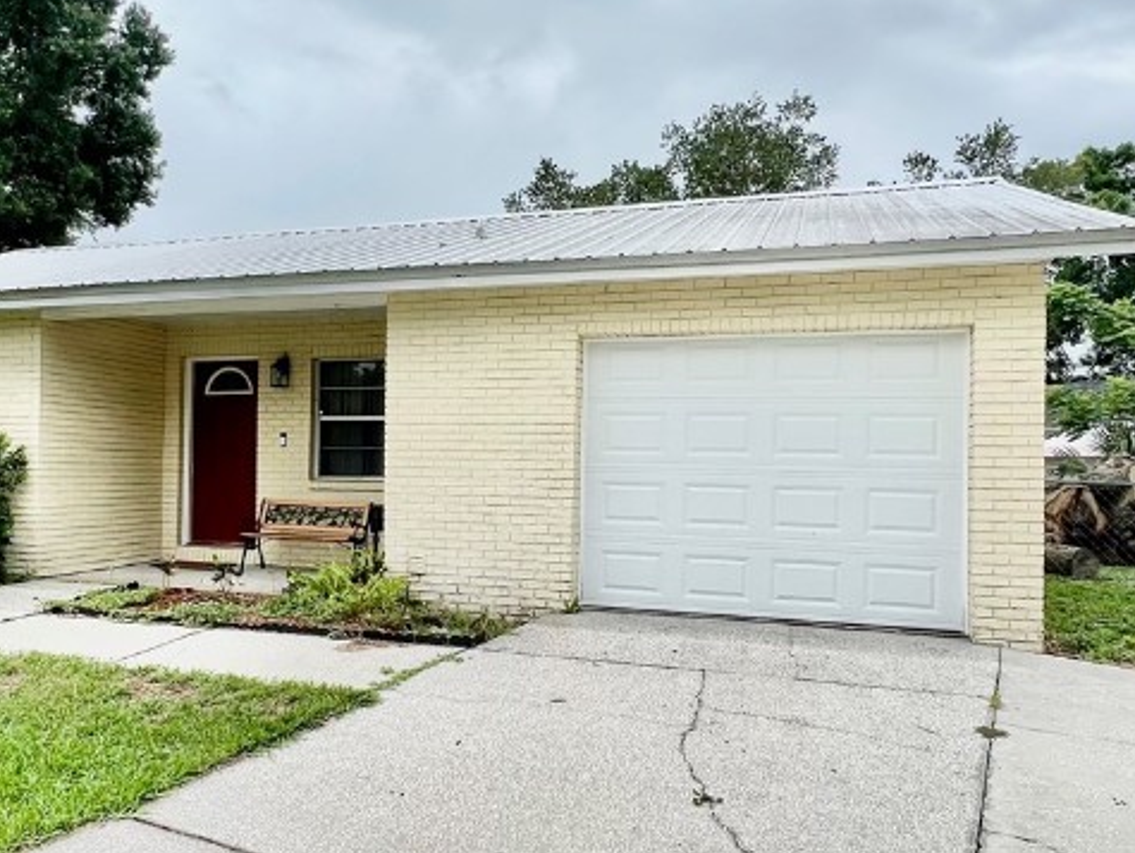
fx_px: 919
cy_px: 459
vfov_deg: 49.8
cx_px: 487
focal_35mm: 28
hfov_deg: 63.1
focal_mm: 1.57
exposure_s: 1/1014
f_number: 1.8
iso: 32
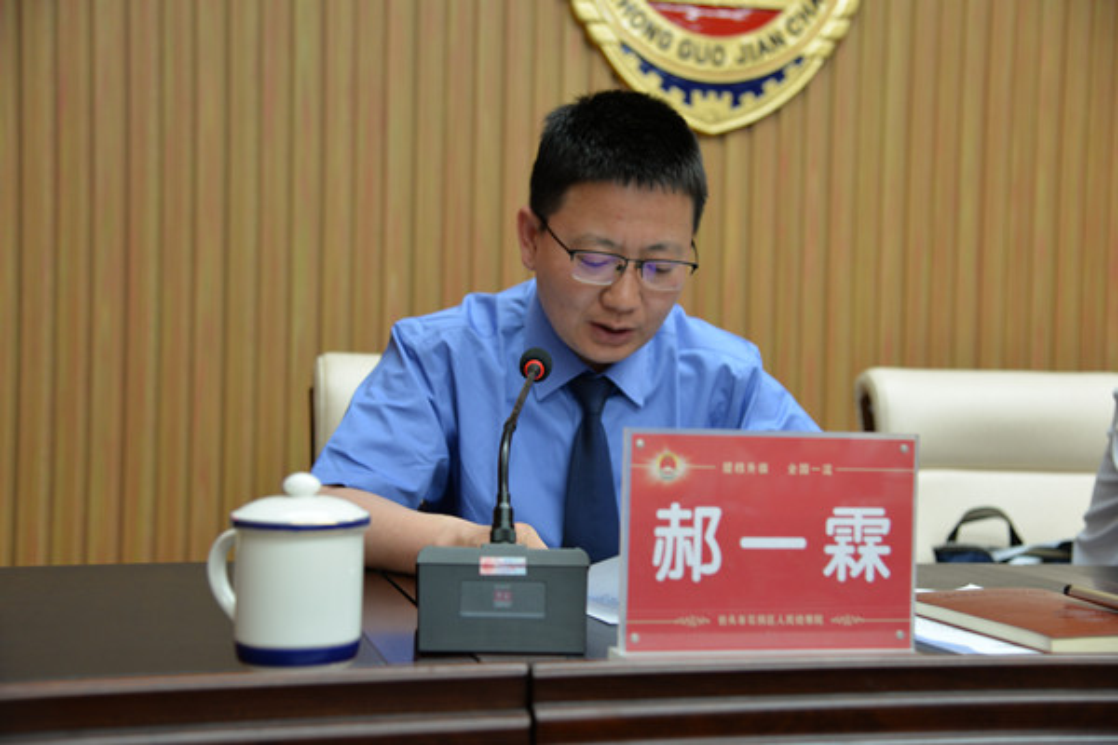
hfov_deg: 39.6
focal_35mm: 50
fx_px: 1553
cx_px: 559
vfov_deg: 27.0
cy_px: 372
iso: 800
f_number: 4
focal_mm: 50
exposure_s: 1/40
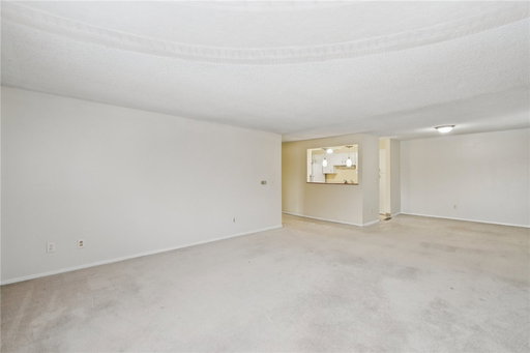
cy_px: 176
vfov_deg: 77.3
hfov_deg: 100.4
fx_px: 221
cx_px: 265
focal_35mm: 15
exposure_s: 1/20
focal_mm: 10
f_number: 8
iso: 400
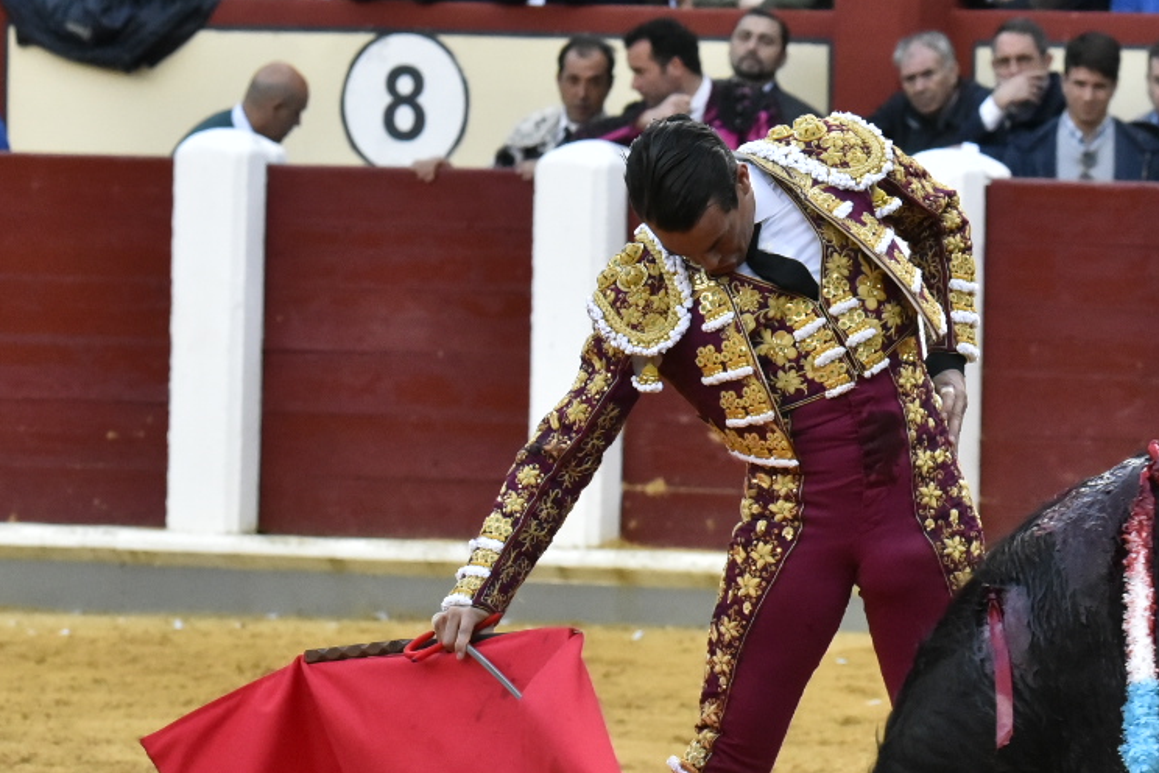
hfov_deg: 4.5
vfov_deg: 3.0
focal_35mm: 457
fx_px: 14712
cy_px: 435
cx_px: 835
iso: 6400
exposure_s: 1/800
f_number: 10
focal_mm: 210
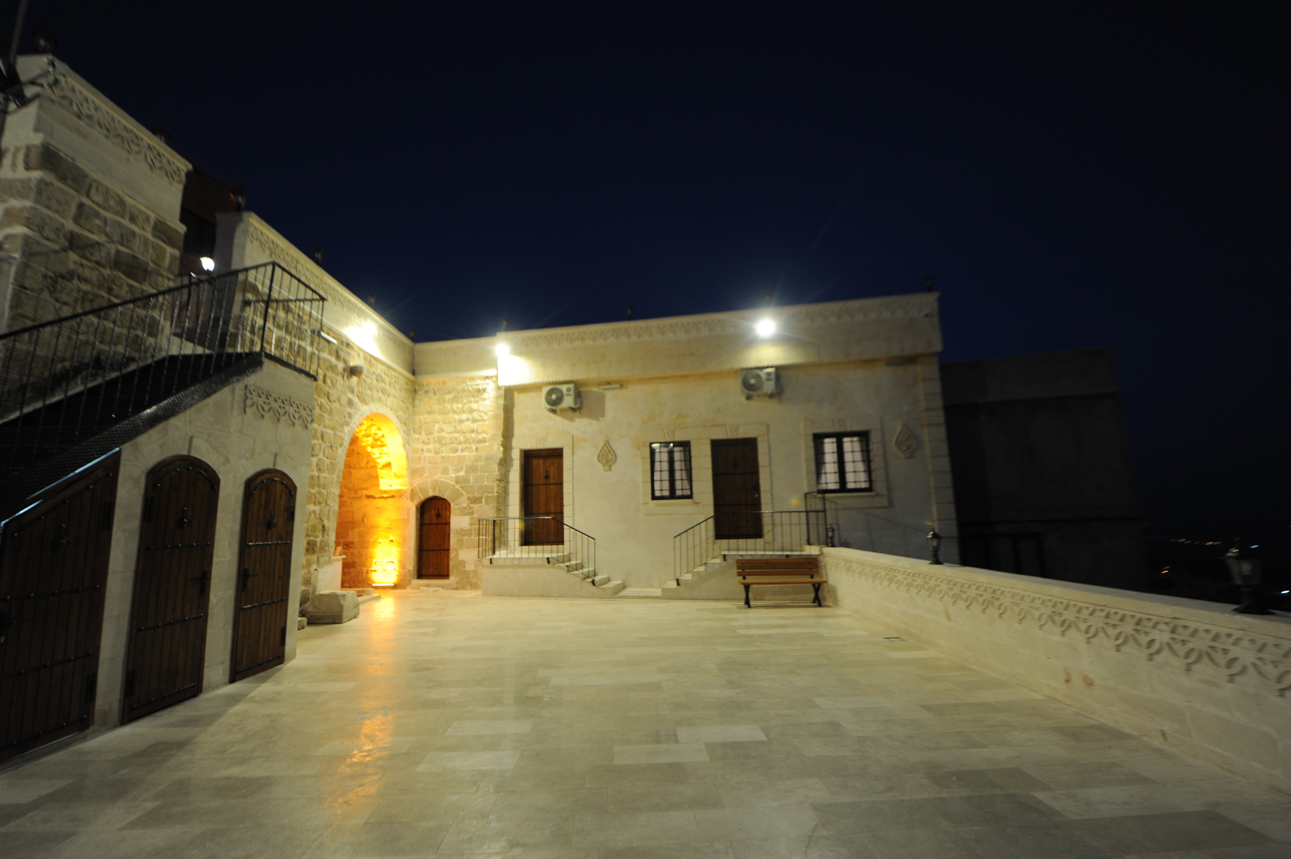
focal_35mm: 16
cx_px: 646
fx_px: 573
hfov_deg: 96.8
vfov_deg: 73.7
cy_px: 430
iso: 800
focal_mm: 16
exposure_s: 1/40
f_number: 2.8
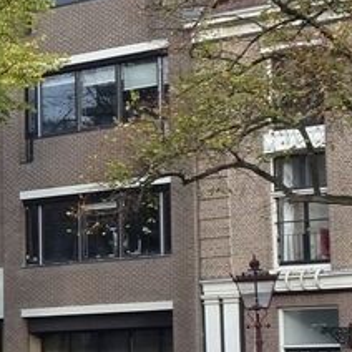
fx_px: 2209
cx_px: -427
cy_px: 234
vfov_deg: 9.1
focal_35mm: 192
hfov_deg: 8.5
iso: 80
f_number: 4.5
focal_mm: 7.87
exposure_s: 1/125
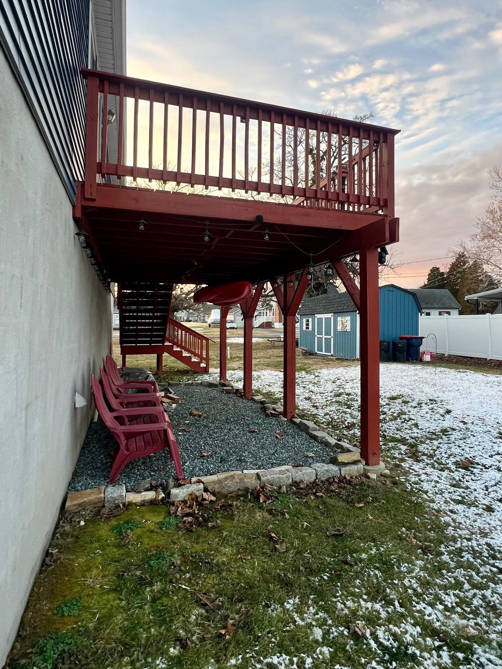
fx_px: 367
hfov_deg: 68.6
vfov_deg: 84.5
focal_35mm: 19
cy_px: 308
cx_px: 270
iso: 80
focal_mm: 1.57
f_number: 1.8
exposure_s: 1/99
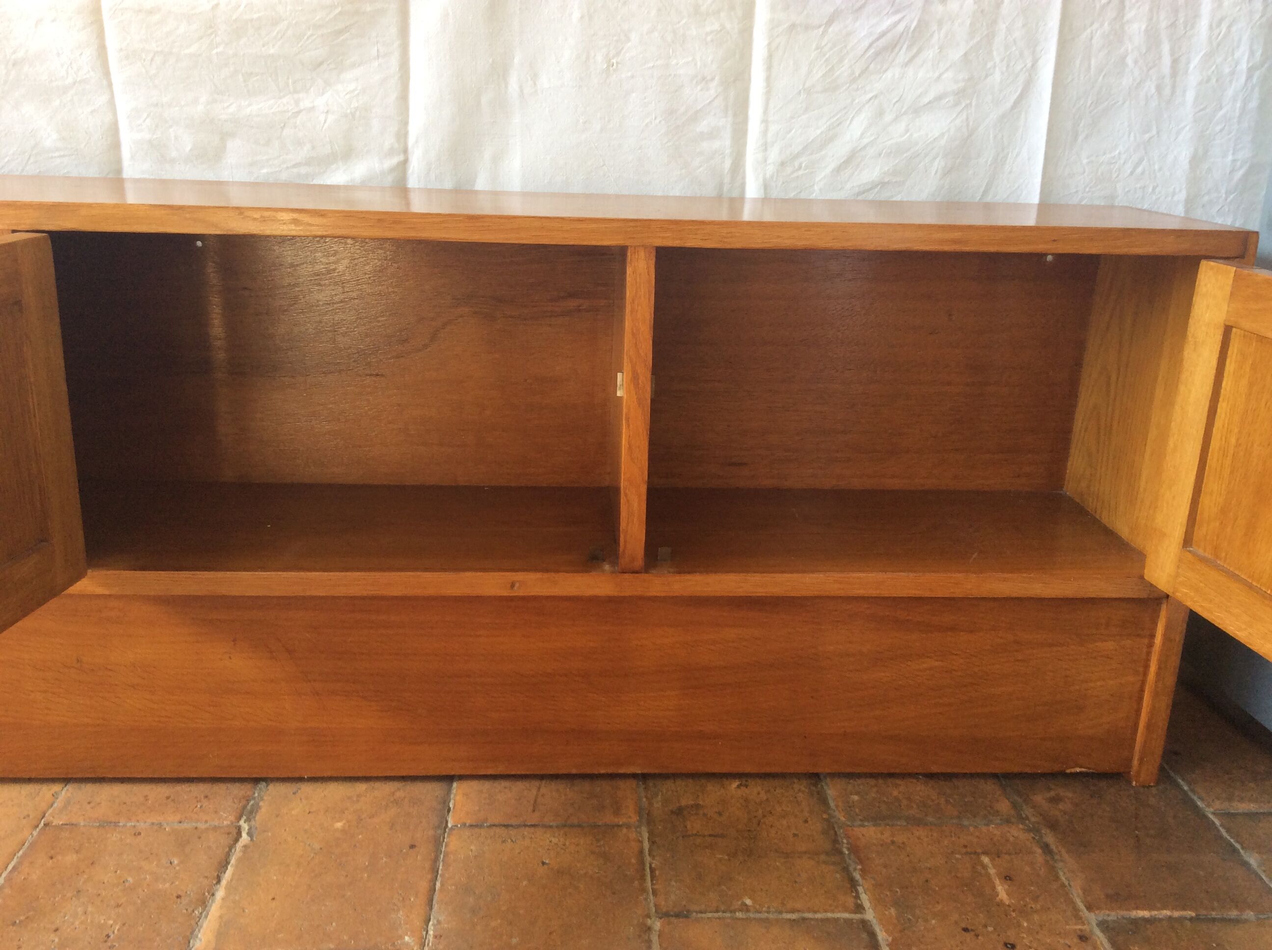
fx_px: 1174
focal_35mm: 32
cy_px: 475
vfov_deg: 44.1
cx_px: 636
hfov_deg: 56.9
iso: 50
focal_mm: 3.3
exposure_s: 1/25
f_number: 2.4
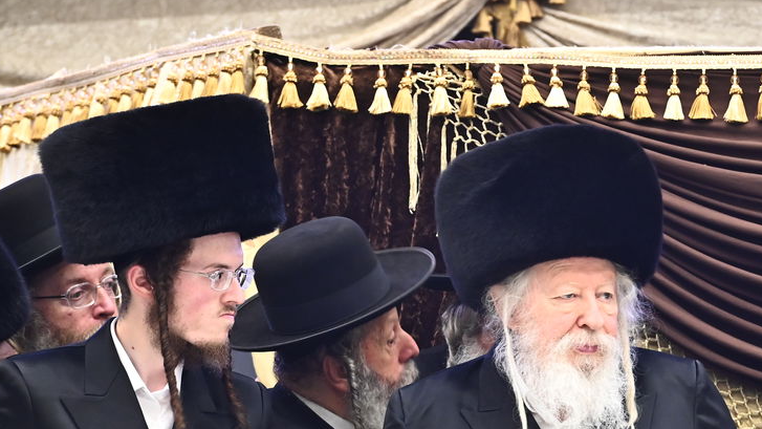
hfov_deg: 5.4
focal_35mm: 403
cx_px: 633
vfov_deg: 3.0
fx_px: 8143
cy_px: 382
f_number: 7.1
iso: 2000
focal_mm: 200
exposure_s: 1/125
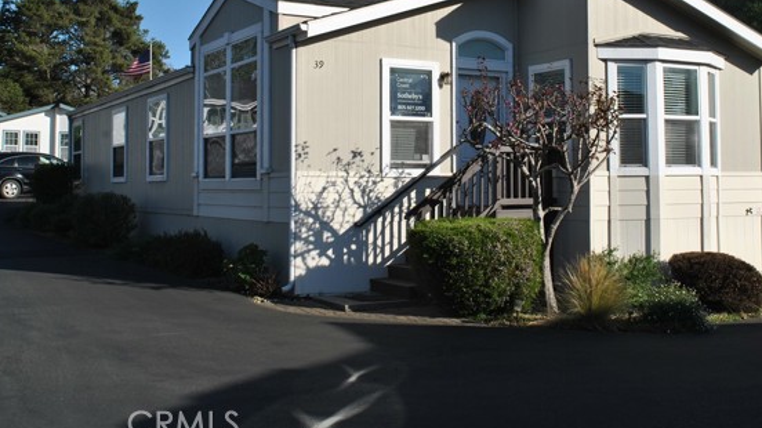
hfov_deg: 44.8
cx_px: 431
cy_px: 148
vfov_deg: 26.0
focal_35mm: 46
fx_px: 921
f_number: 11
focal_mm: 25
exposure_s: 1/200
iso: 100
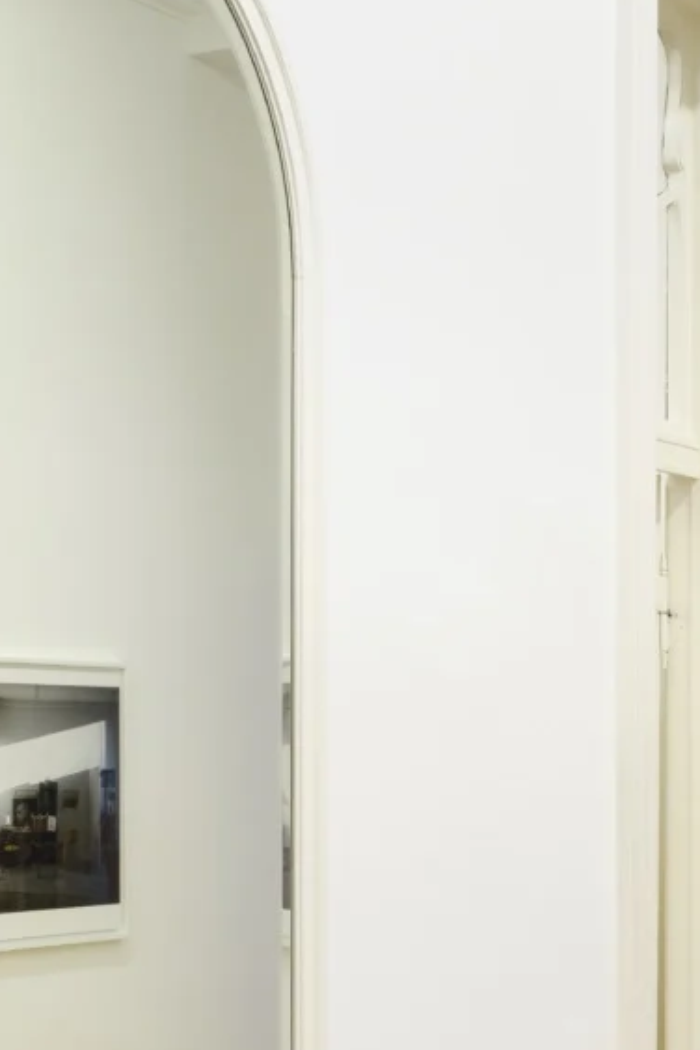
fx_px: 2712
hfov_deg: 14.6
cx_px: 626
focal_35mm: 93
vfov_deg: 21.7
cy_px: 819
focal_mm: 35
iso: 50
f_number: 10
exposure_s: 1/3
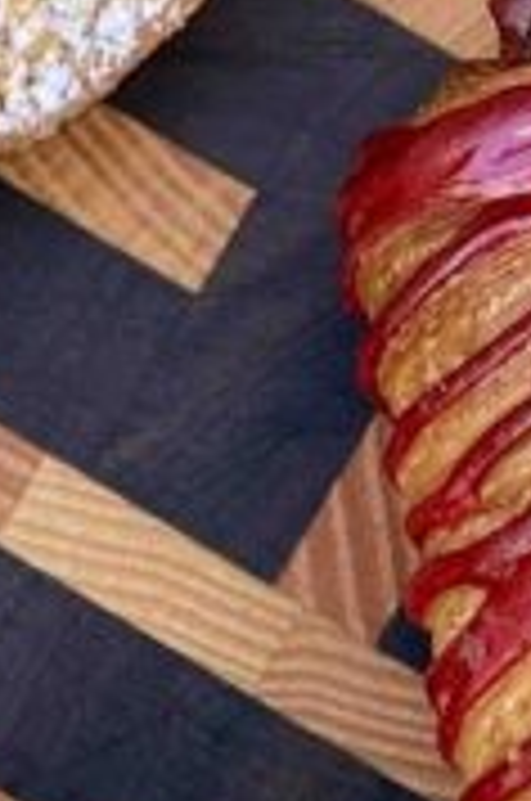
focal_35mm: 288
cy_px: 1076
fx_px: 6396
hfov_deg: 4.7
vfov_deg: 7.1
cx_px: -130
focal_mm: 6.76
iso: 64
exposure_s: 1/837
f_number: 1.78
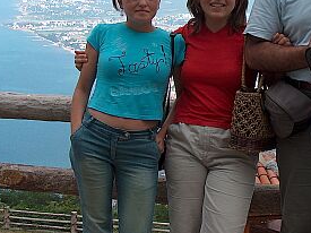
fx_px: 772
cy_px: 87
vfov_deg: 17.1
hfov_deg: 22.7
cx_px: 208
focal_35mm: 86
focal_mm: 7.6
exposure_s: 1/306
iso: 100
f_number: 4.8
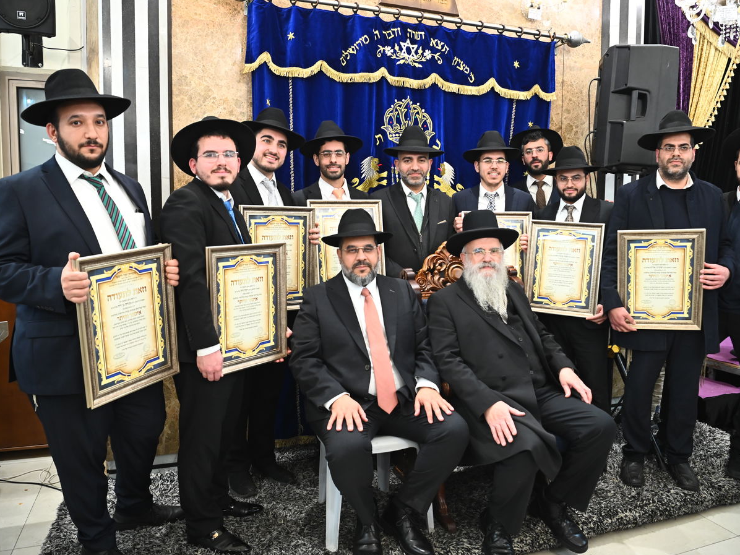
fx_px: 577
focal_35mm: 27
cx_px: 405
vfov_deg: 51.4
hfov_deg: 65.2
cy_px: 281
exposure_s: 1/160
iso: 1600
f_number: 3.5
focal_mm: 24
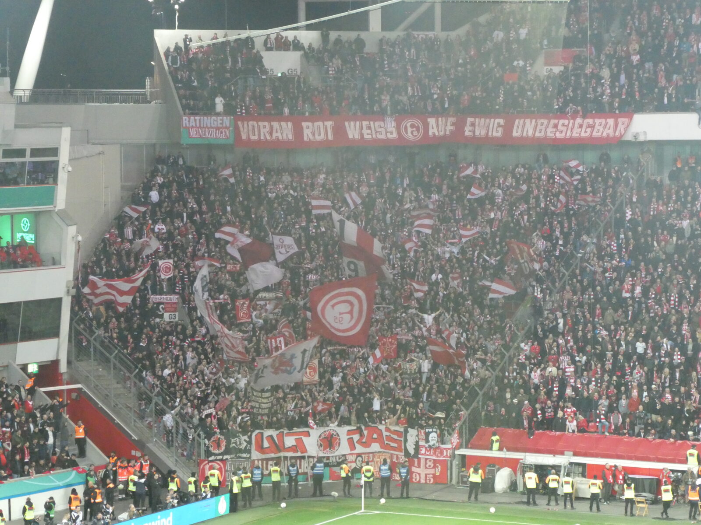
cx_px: 350
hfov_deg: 15.9
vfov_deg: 12.0
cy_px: 262
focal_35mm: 124
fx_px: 2511
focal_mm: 22.3
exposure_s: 1/80
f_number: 5.2
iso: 1250
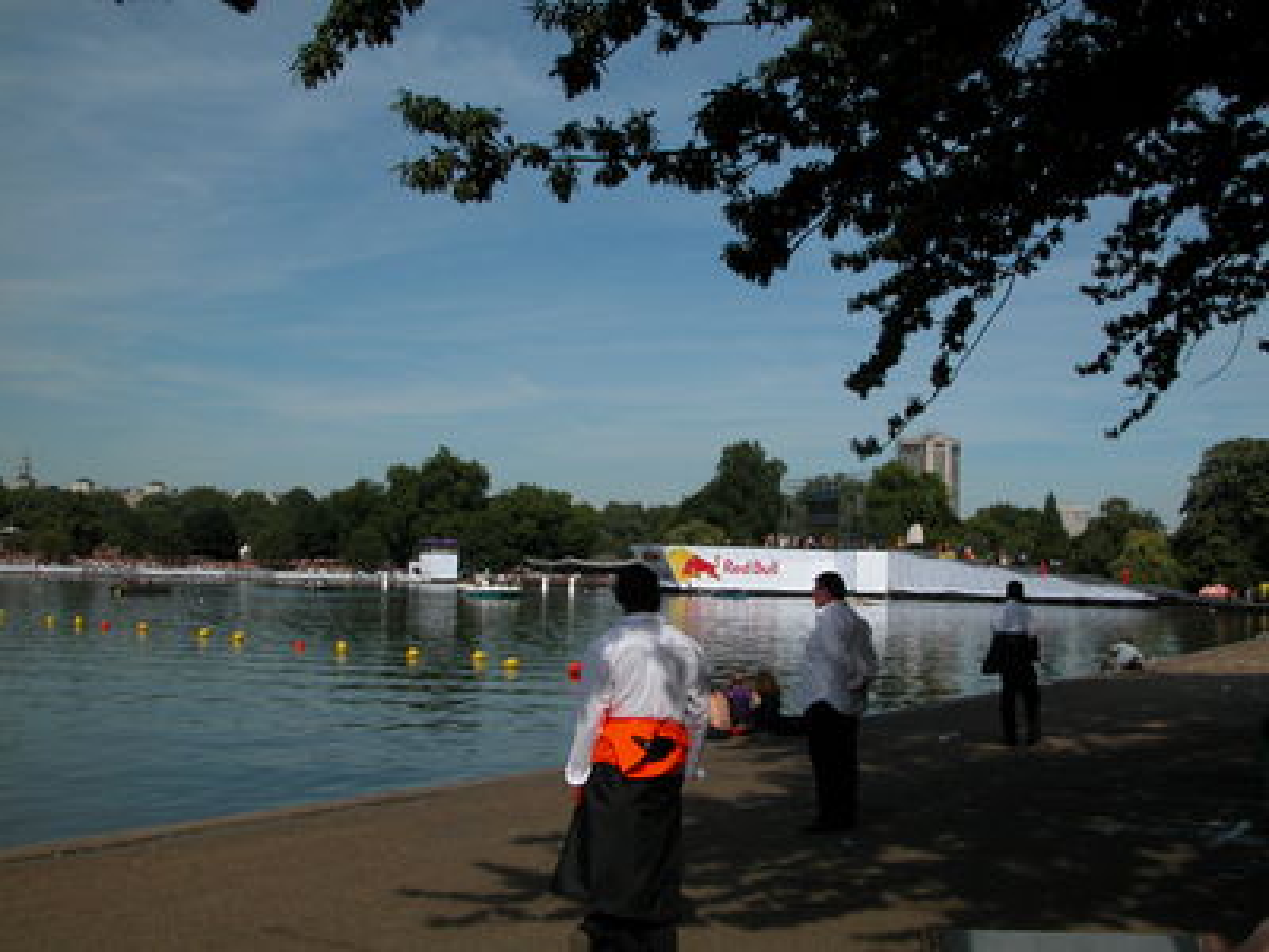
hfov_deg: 52.6
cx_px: 634
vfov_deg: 40.7
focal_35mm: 35
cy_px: 476
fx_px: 1283
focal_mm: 8.9
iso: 100
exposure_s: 1/453
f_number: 8
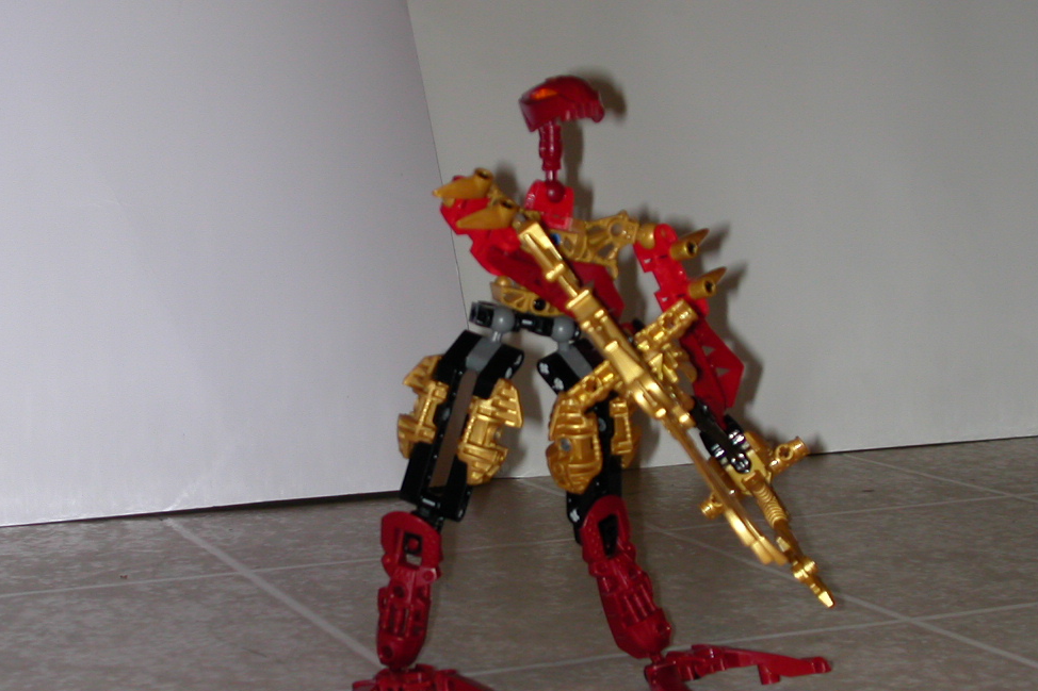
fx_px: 2018
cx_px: 507
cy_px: 400
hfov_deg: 28.8
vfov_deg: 19.4
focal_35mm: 70
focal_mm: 9.7
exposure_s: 1/59.9
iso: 100
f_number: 3.5
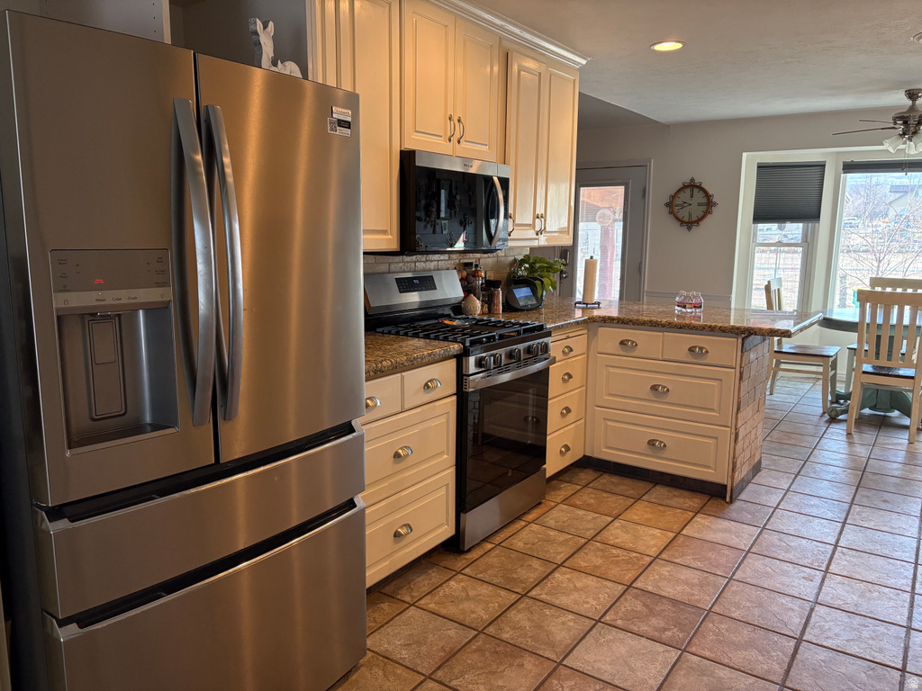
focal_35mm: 26
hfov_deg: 67.3
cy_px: 346
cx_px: 461
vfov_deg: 53.1
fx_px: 693
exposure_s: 1/120
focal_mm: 5.96
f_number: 1.6
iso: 200
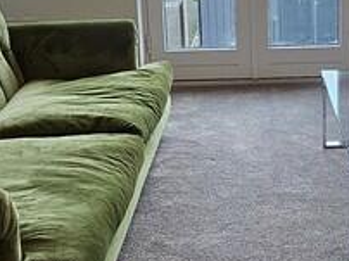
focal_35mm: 66
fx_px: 665
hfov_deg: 28.9
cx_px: 273
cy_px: 36
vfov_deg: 21.8
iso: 80
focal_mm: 2.2
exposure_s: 1/50
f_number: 2.2
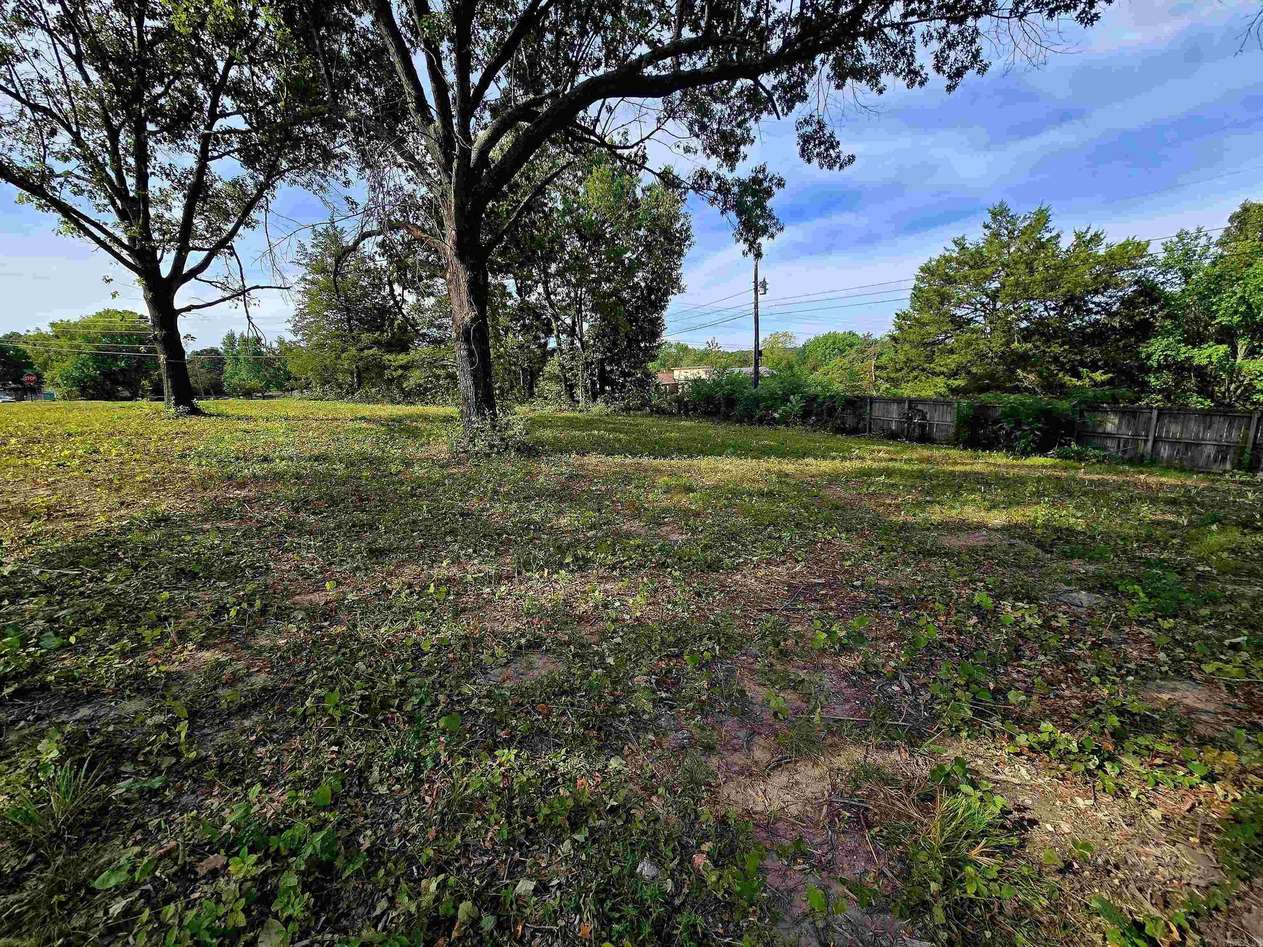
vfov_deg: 89.9
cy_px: 474
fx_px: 474
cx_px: 632
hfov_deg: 106.2
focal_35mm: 13
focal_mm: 2.2
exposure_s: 1/1250
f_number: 2.2
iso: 50
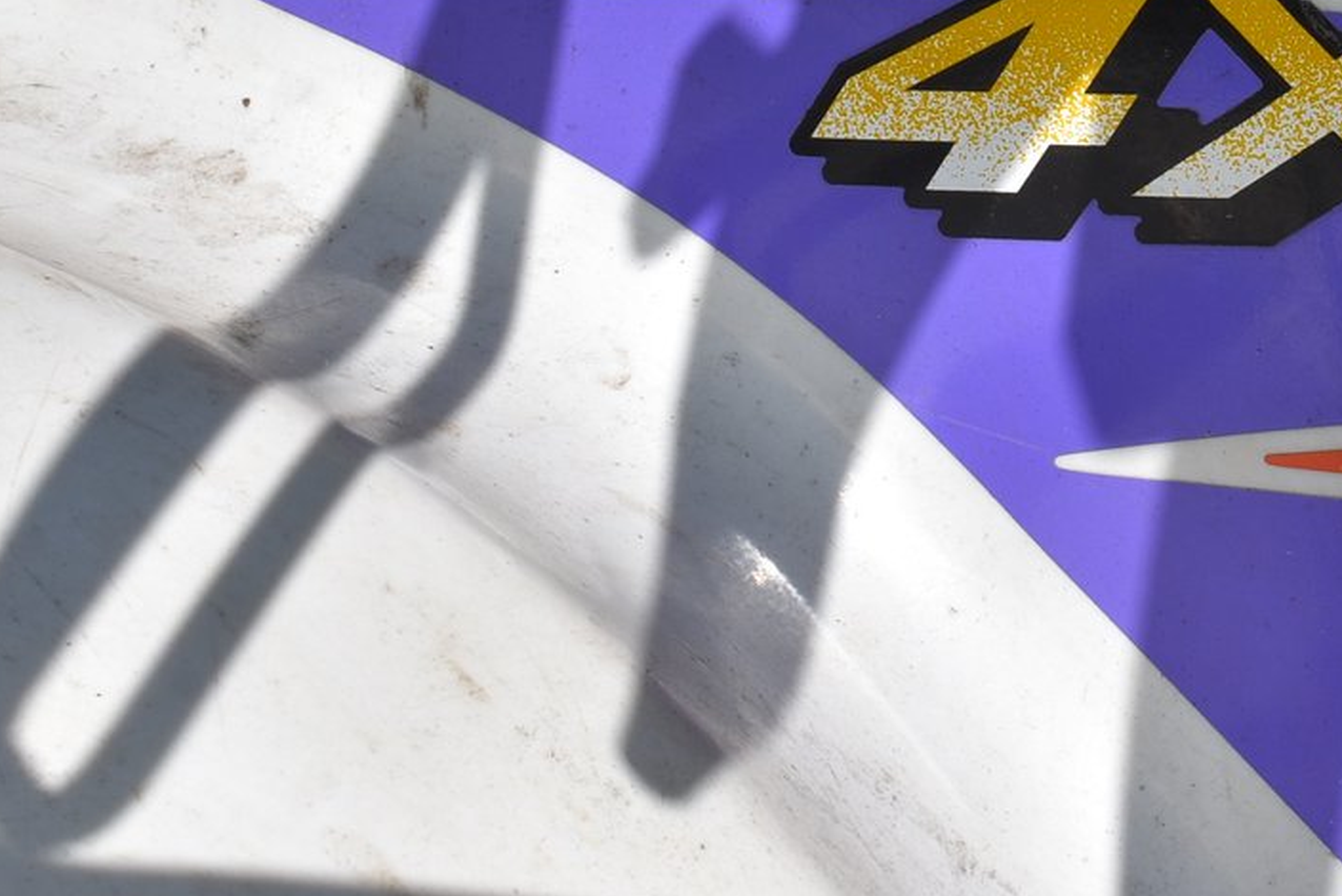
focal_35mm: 152
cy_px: -31
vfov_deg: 9.0
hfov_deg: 13.4
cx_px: 1090
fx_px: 5668
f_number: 14
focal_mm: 42
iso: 100
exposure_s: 1/200
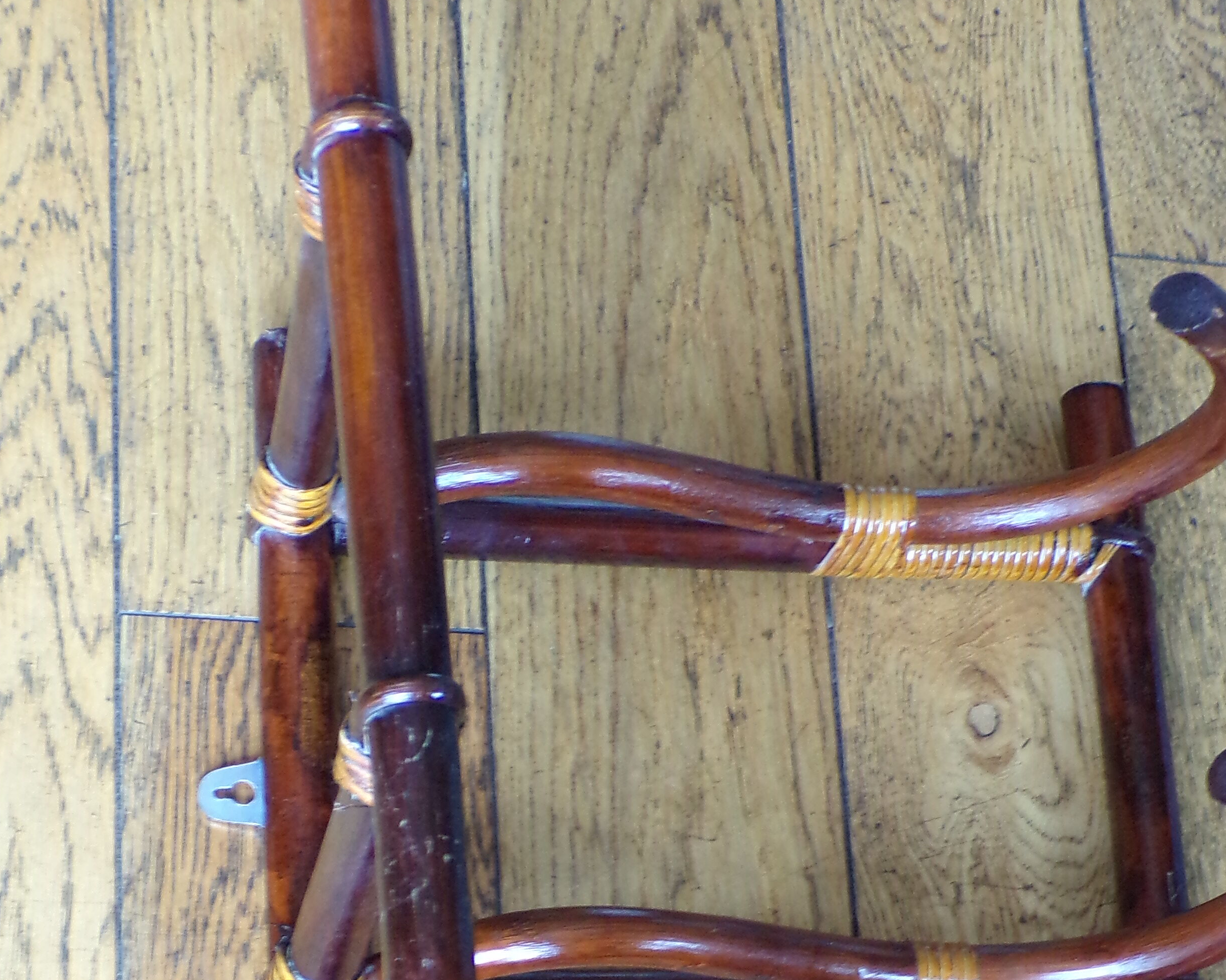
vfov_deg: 16.9
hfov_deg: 21.2
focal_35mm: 90
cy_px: 866
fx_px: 3266
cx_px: 793
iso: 249
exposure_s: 1/17
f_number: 3.5
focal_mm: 8.7
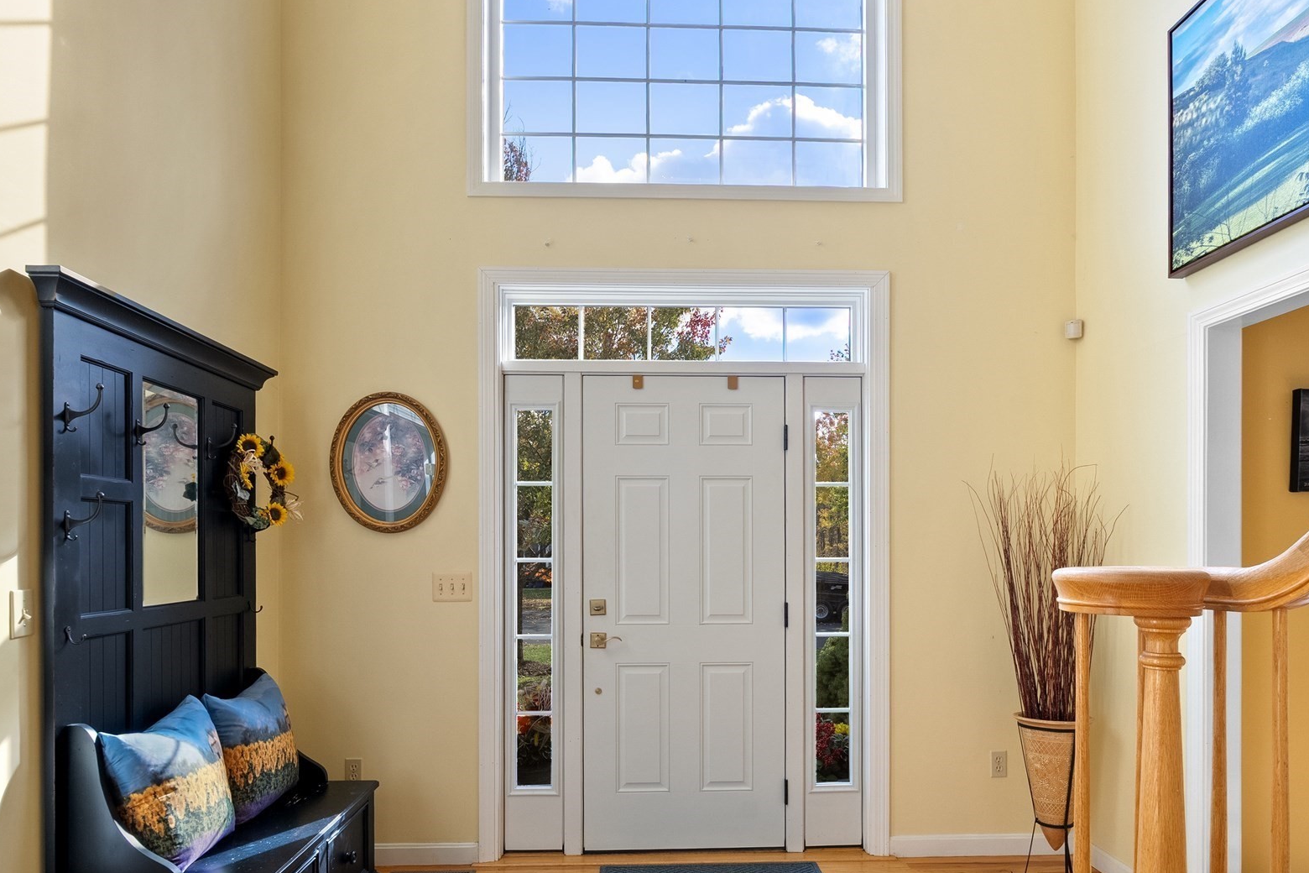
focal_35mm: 21
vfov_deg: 58.7
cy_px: 549
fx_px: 764
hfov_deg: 81.2
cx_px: 674
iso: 320
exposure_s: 1/8
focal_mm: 16
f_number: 8
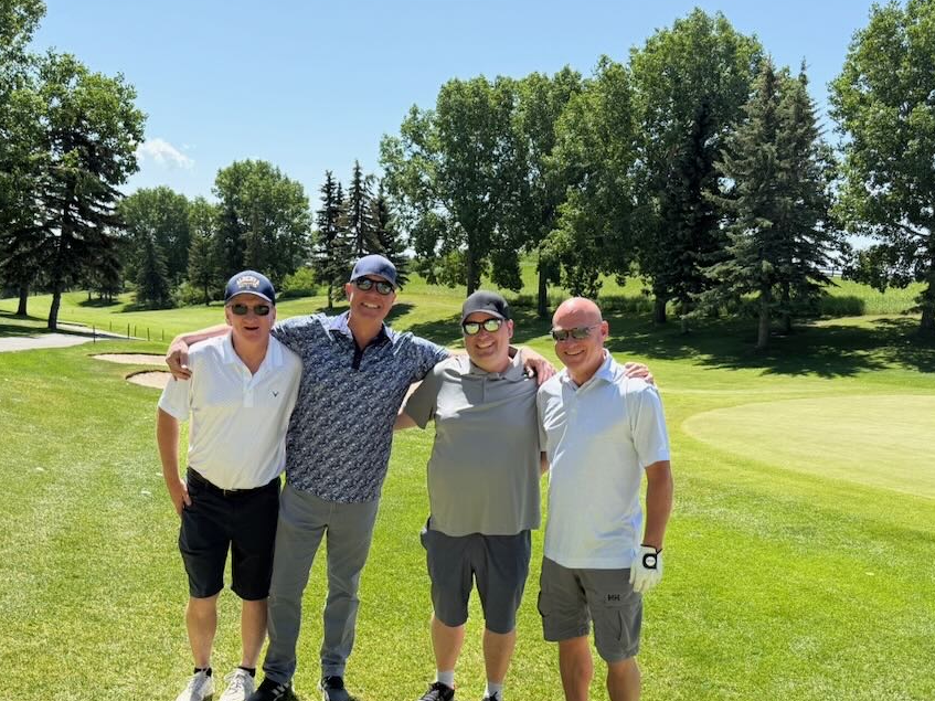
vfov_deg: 41.1
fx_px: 918
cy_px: 480
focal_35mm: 34
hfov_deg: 53.9
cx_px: 427
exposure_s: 1/2907
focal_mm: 6.76
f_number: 1.78
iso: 100
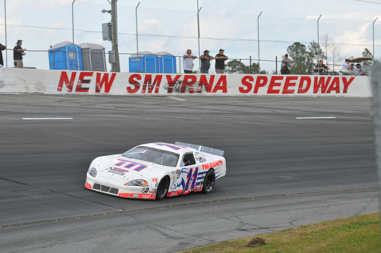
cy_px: 126
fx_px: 1237
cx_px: 190
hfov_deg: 17.5
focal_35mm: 117
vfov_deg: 11.7
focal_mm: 78
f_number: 2.8
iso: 200
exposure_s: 1/1600
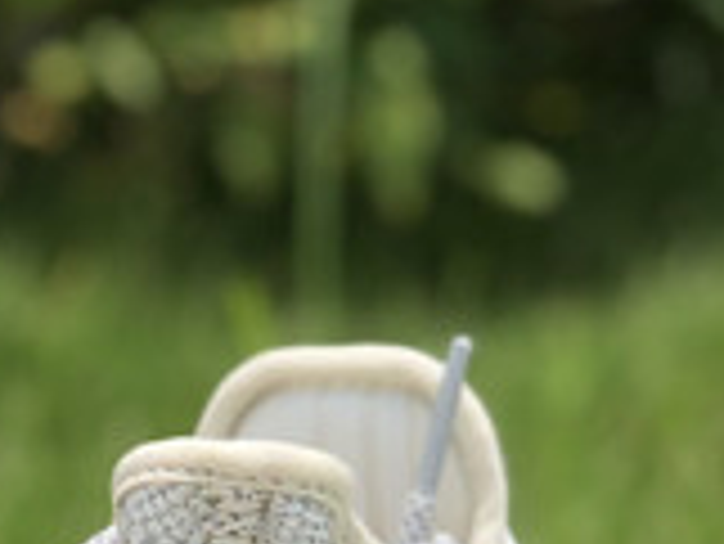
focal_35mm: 239
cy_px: 1054
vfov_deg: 6.1
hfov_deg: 8.1
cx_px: -346
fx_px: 5002
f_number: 2.4
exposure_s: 1/1499
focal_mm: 6
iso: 16
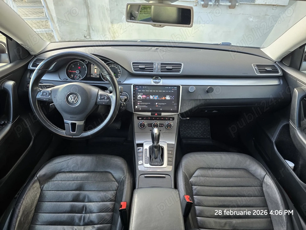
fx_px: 203
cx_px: 153
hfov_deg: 73.9
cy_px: 115
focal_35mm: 23
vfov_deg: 58.9
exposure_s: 1/100
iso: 125
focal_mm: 6.3
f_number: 1.7
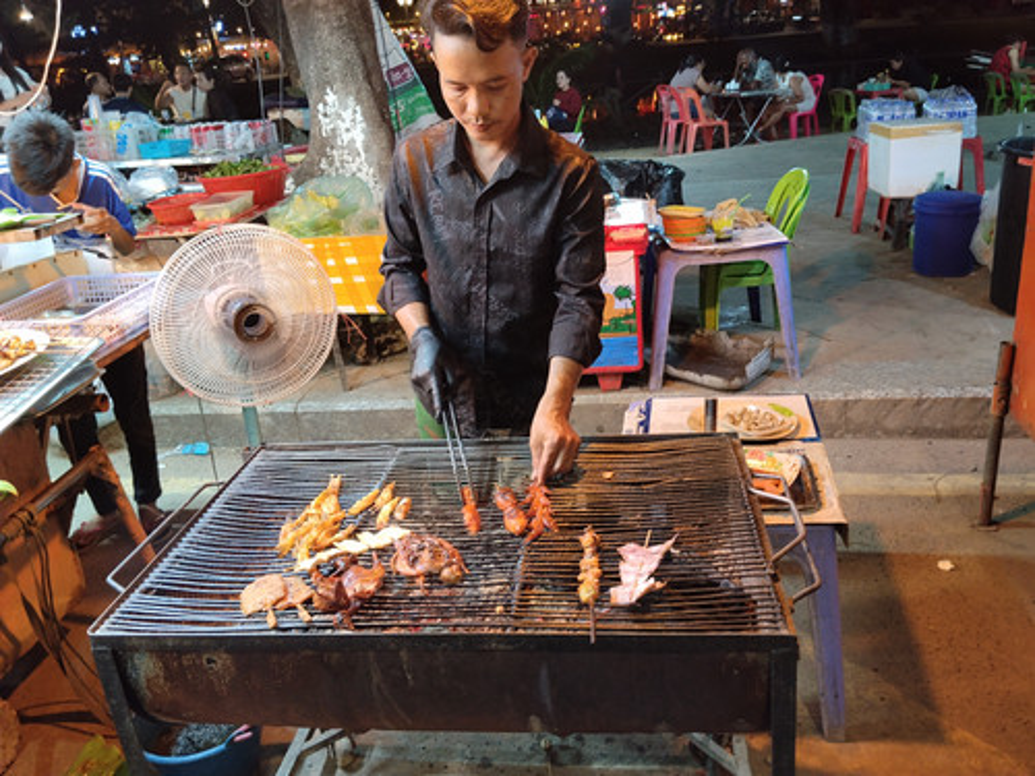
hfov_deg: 61.7
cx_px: 518
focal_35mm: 29
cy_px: 388
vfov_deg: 48.2
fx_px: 867
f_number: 1.8
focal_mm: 4.22
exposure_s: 1/25
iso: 250
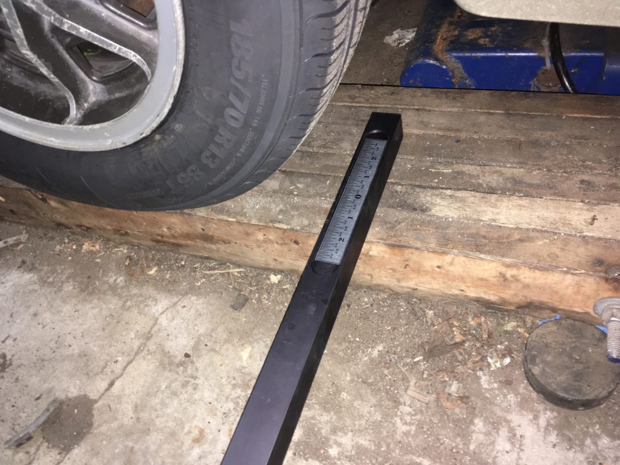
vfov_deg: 48.2
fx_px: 519
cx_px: 310
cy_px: 232
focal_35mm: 29
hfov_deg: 61.7
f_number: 2.2
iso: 100
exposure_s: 1/16
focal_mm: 4.15
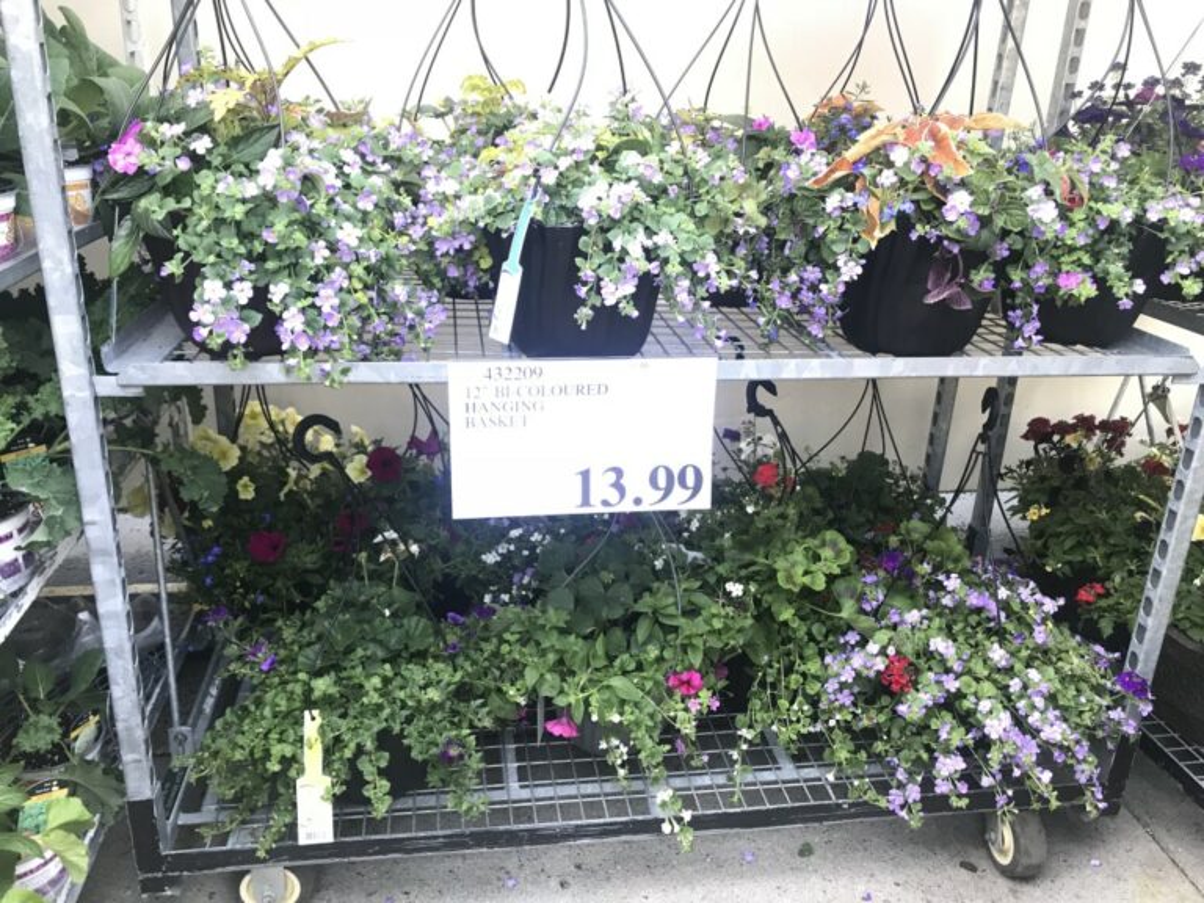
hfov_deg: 63.4
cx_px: 602
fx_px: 974
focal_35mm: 28
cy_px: 452
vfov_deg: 49.7
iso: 25
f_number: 1.8
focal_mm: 3.99
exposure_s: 1/30
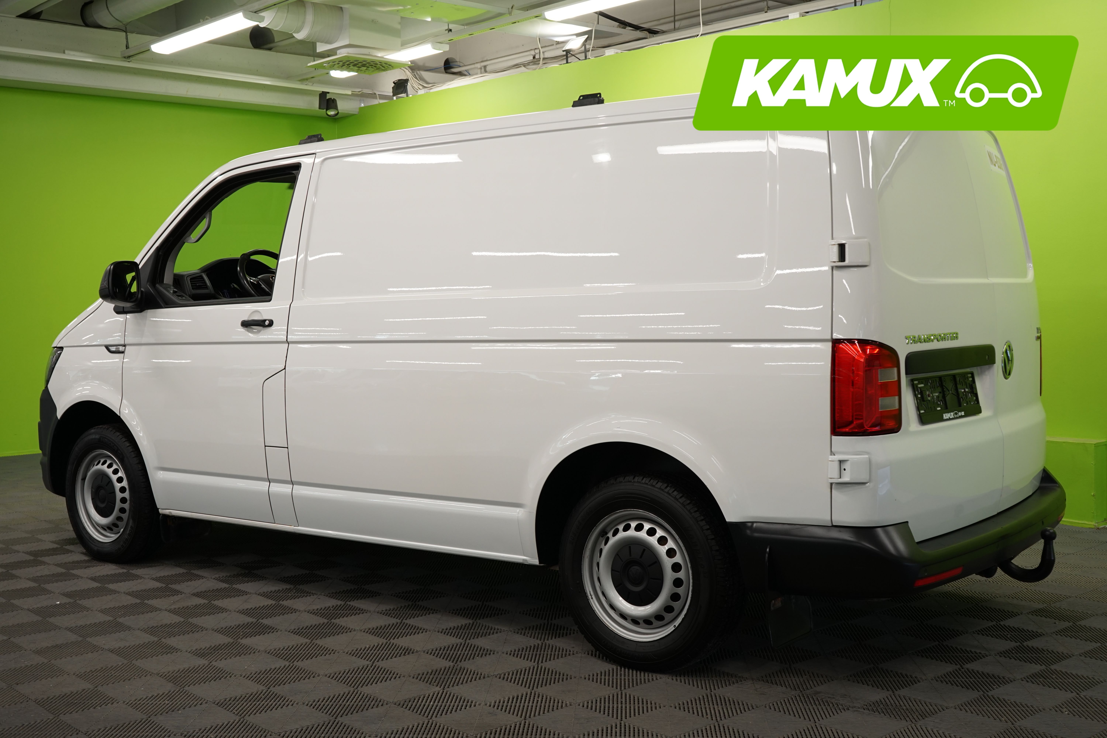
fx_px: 1230
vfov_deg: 33.4
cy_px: 369
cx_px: 554
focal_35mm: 40
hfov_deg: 48.5
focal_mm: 40
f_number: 7.1
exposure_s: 1/40
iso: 500
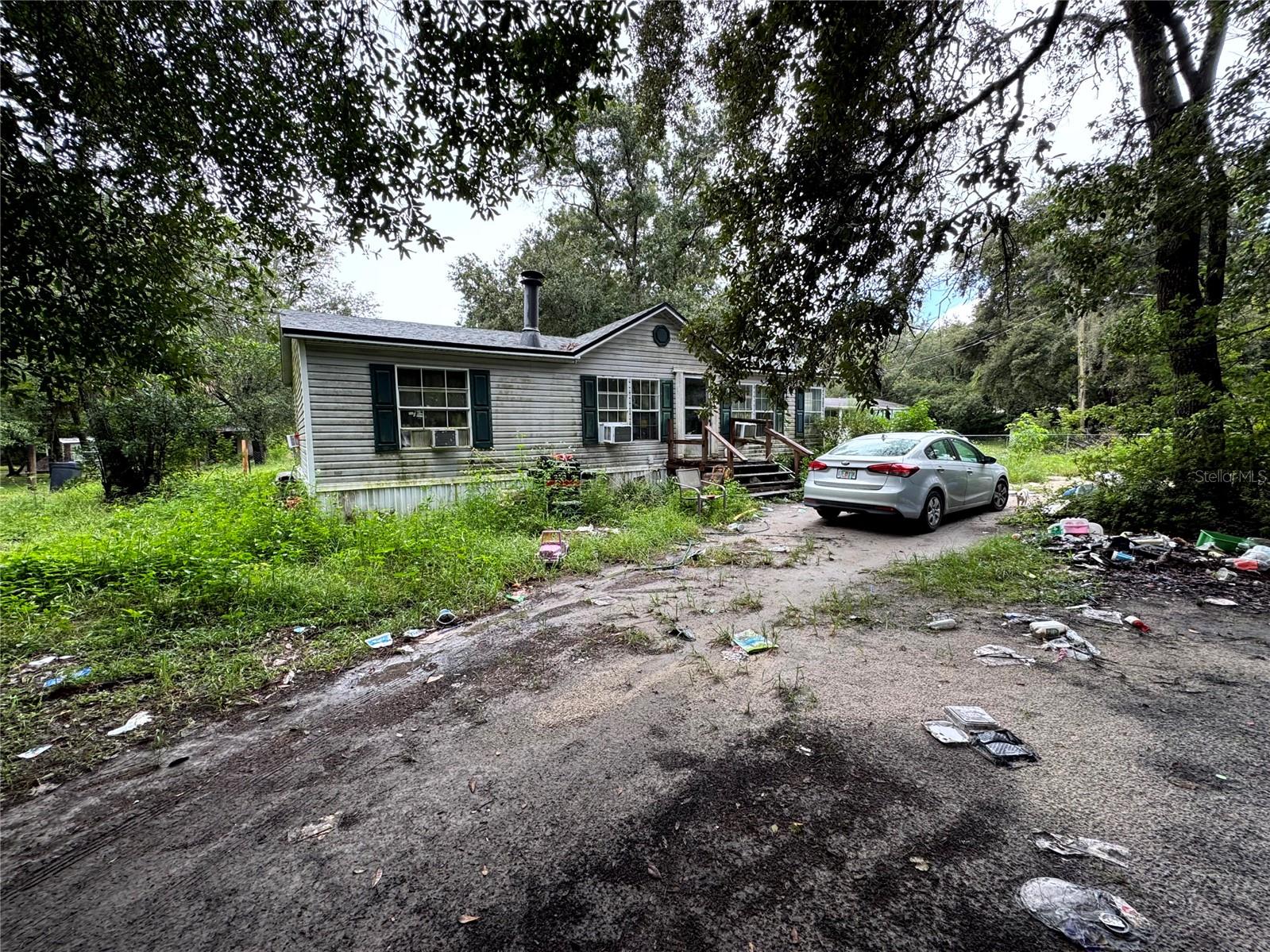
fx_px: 514
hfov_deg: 102.1
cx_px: 635
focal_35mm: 14
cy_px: 476
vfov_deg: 85.7
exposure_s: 1/141
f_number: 2.2
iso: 40
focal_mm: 2.22
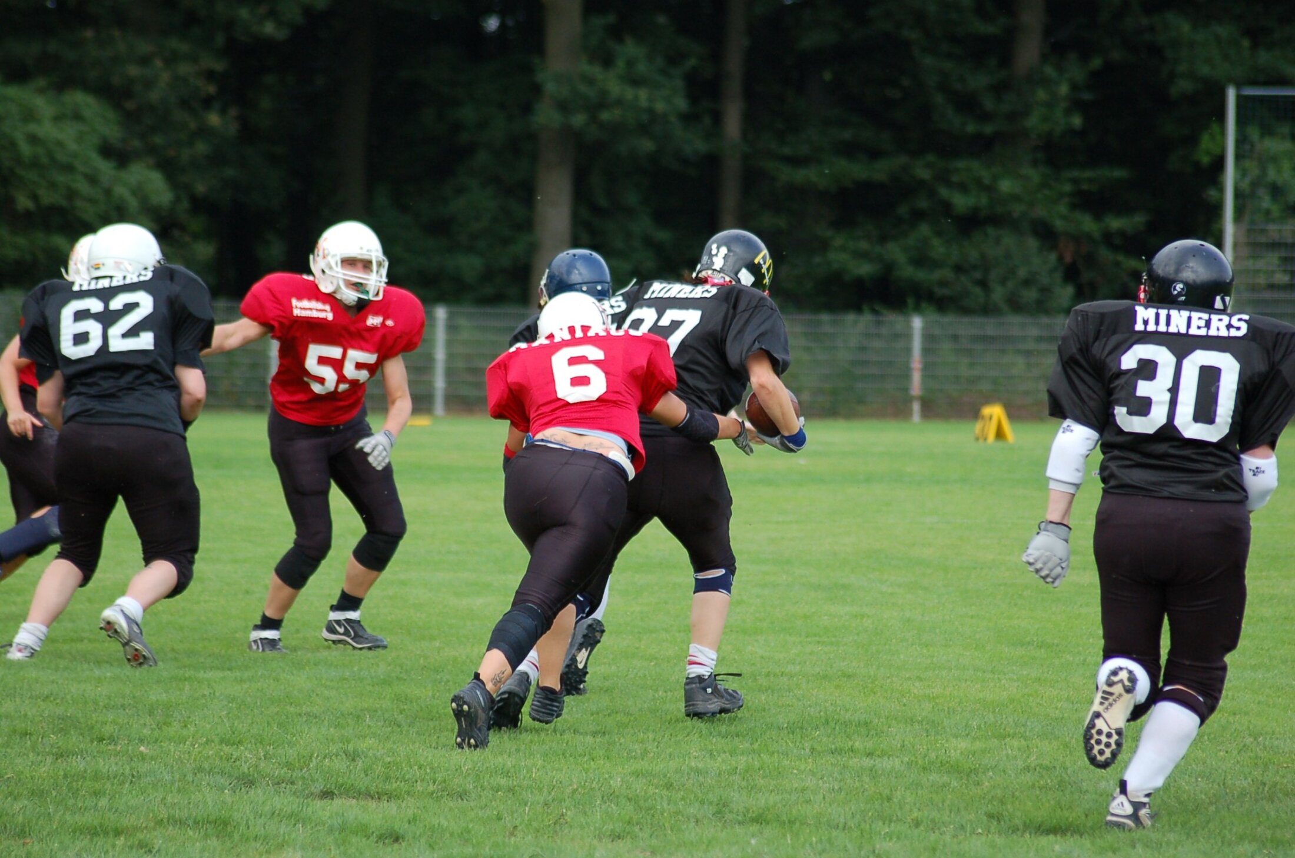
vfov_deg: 6.1
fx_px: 8078
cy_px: 429
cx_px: 648
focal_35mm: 225
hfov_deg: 9.2
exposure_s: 1/800
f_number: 4.5
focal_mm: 150
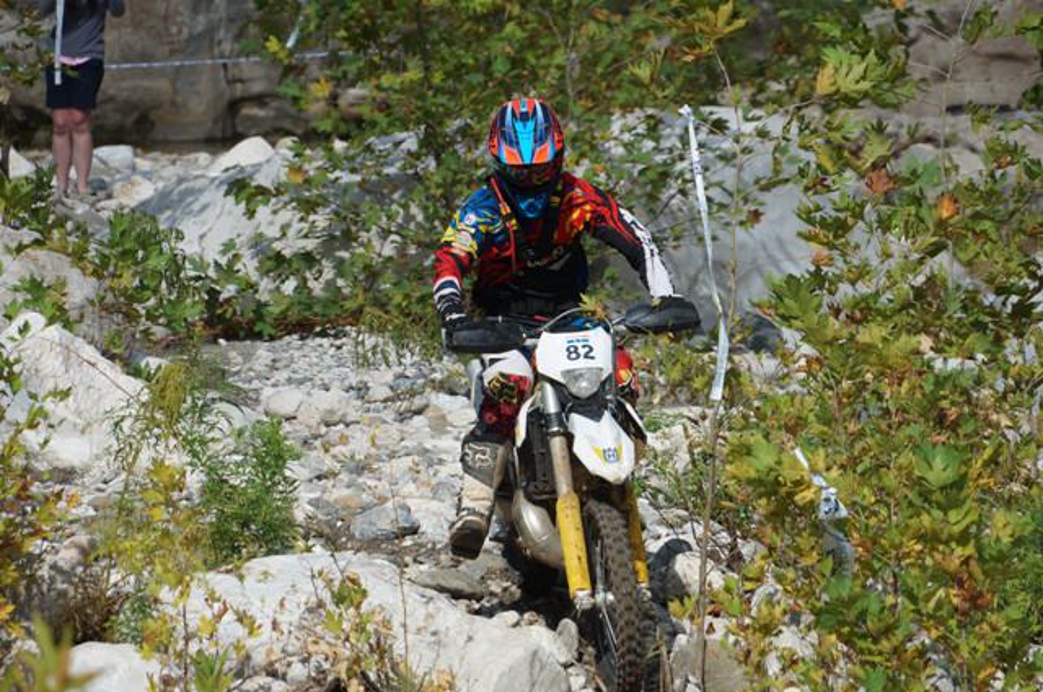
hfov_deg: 6.9
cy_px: 346
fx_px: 8681
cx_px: 522
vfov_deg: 4.6
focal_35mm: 300
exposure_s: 1/400
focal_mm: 200
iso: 100
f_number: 8
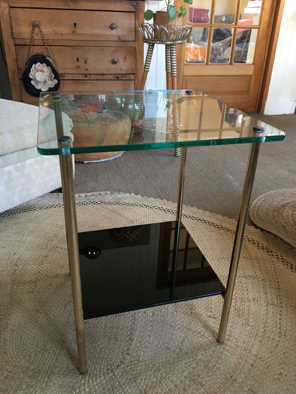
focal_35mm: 29
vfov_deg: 61.7
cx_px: 148
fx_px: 331
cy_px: 197
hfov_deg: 48.2
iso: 160
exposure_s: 1/33
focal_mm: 4.15
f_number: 2.2
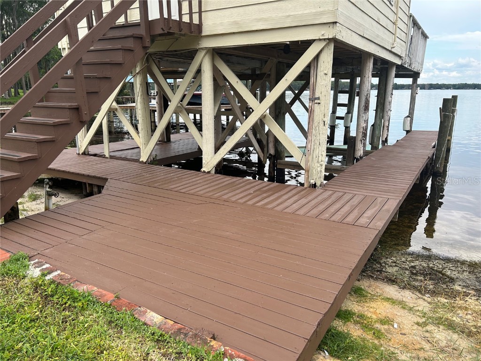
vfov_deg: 53.1
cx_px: 240
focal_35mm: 26
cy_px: 180
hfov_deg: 67.3
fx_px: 361
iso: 50
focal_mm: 5.7
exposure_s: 1/1511
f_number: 1.5
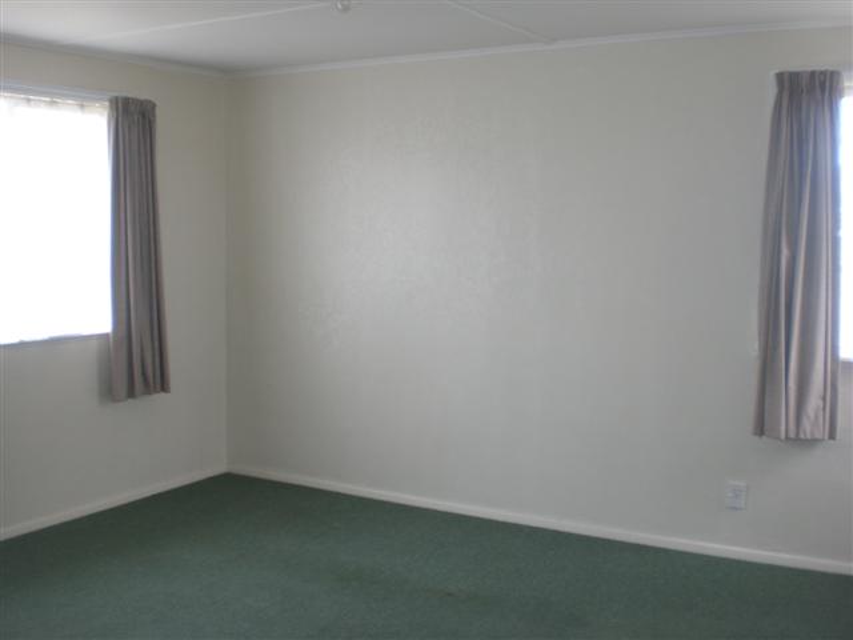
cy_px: 320
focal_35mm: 38
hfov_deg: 49.0
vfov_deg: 37.7
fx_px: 936
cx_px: 426
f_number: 3.1
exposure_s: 1/80
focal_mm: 6.3
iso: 100
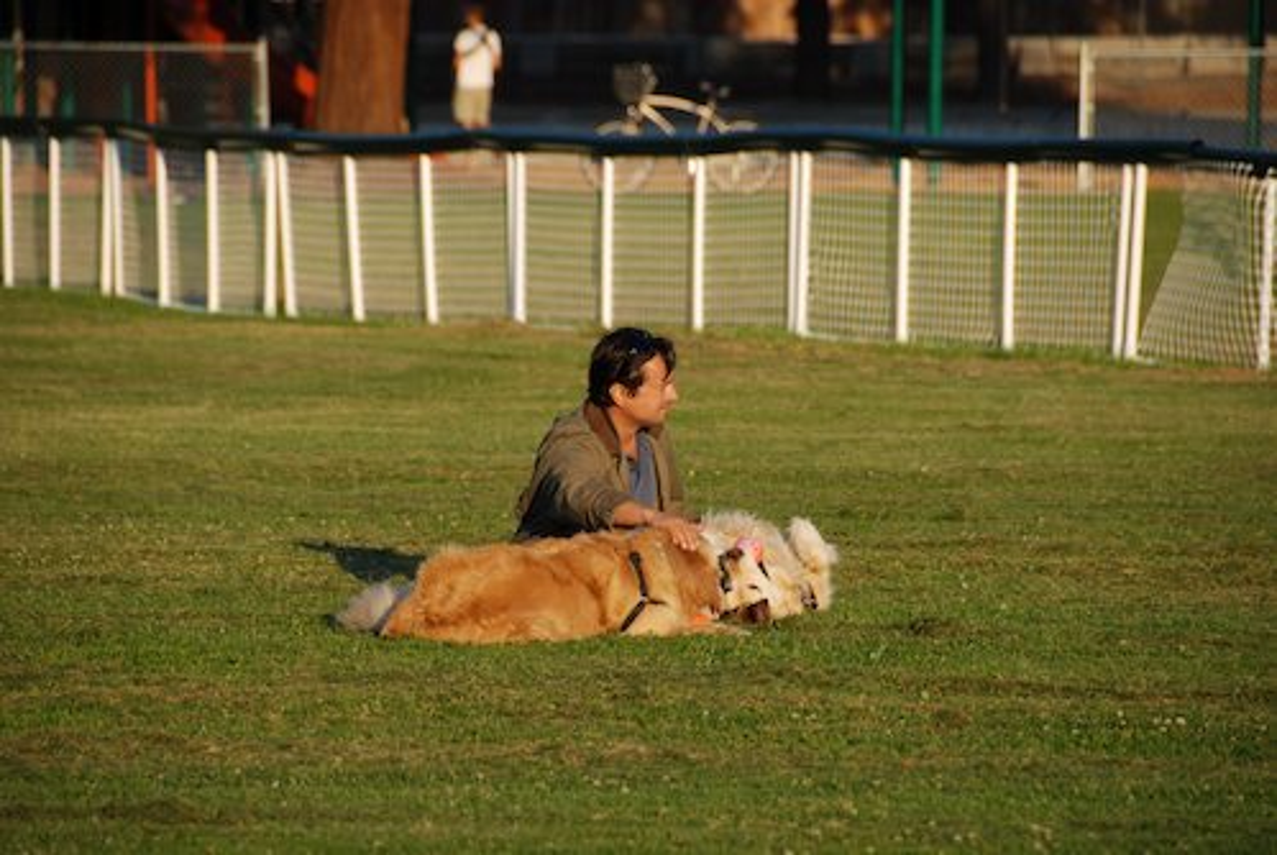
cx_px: 638
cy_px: 428
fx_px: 10654
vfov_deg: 4.6
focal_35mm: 300
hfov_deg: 6.9
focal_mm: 200
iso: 100
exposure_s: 1/250
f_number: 5.6
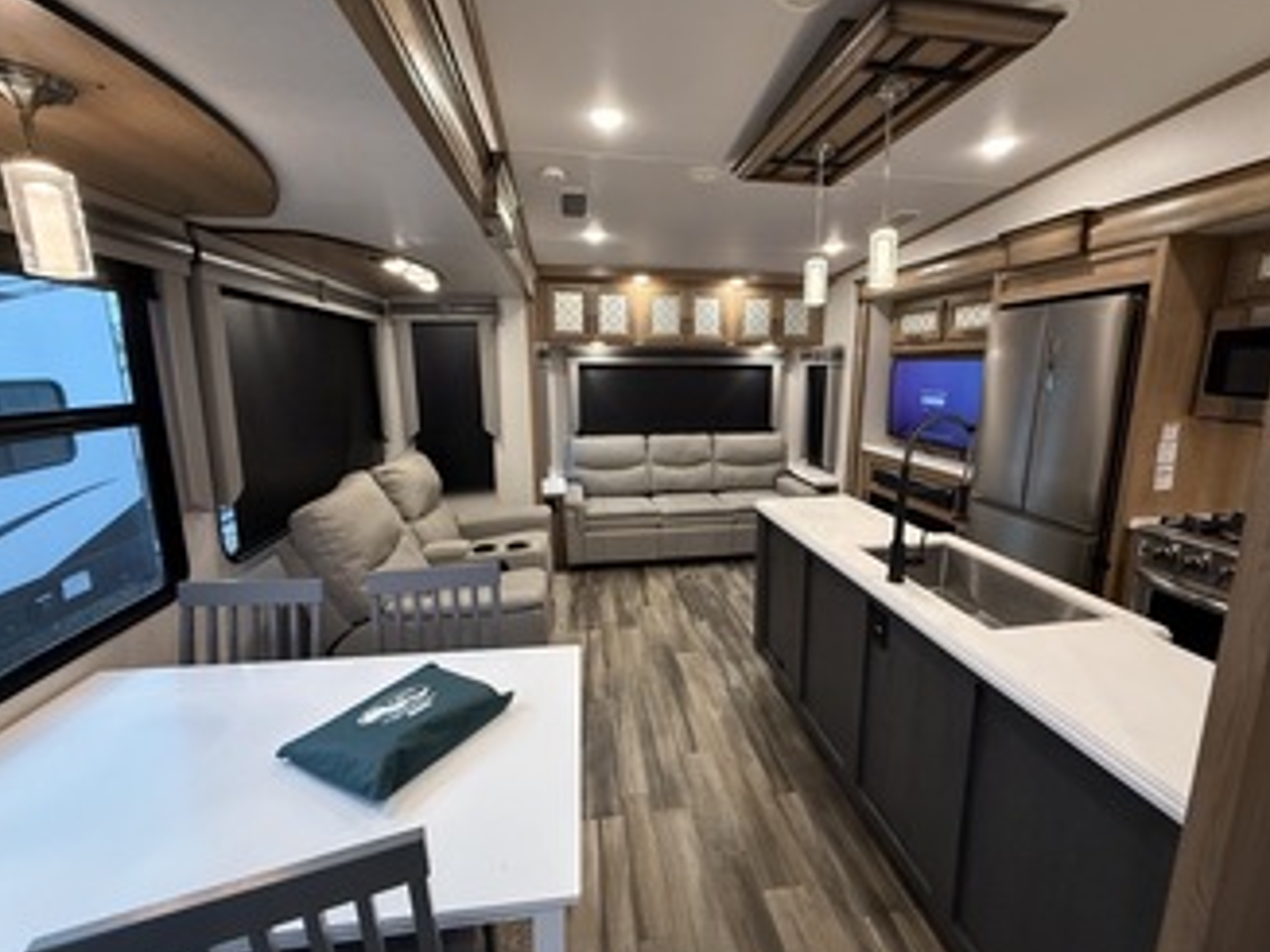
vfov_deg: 81.7
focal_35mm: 15
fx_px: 550
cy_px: 460
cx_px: 668
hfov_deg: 98.1
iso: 320
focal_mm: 2.22
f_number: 2.2
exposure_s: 1/71
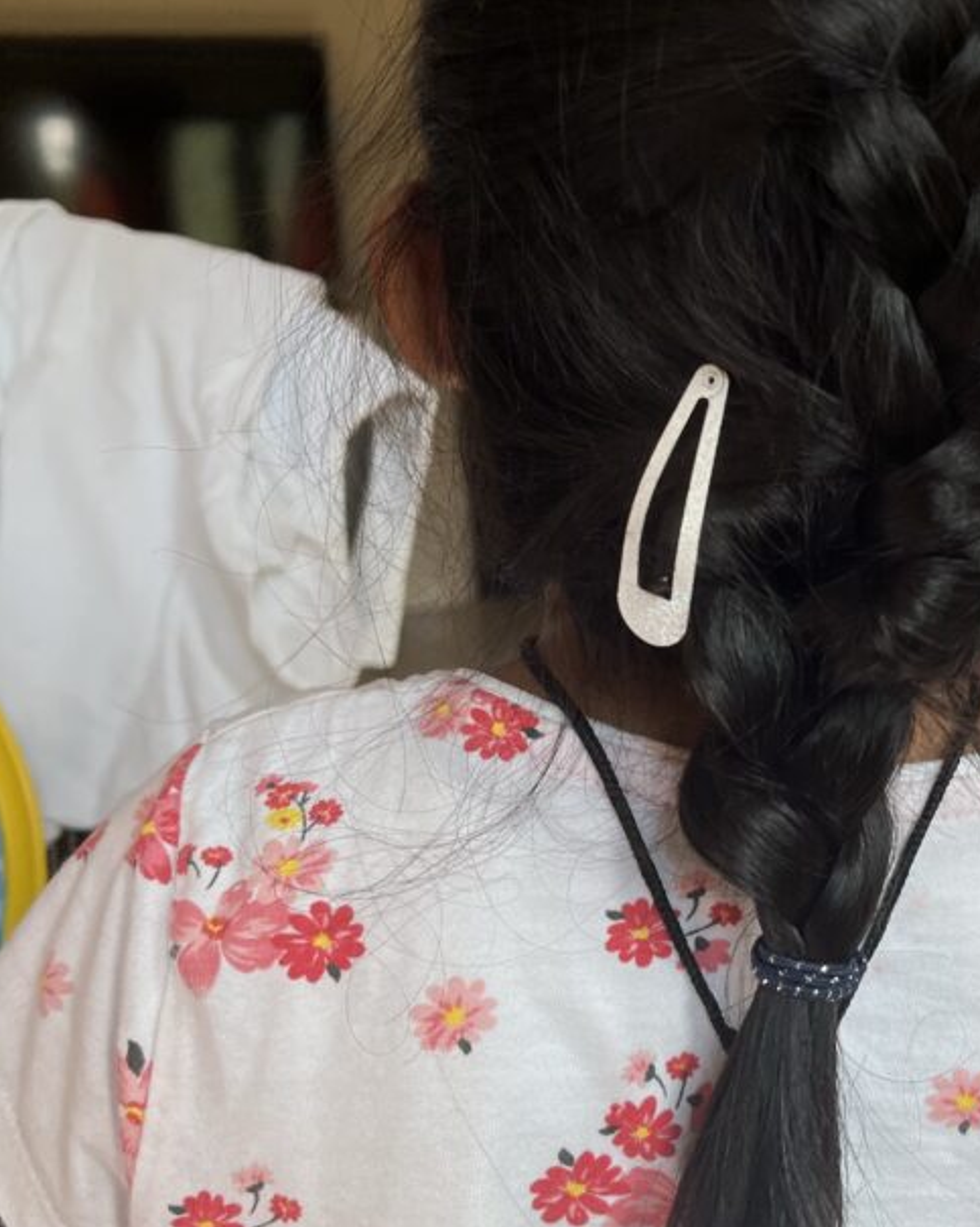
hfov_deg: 34.1
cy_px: 551
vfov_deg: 42.8
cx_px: 745
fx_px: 1559
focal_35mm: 43
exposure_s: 1/696
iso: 50
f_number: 1.6
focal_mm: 5.1
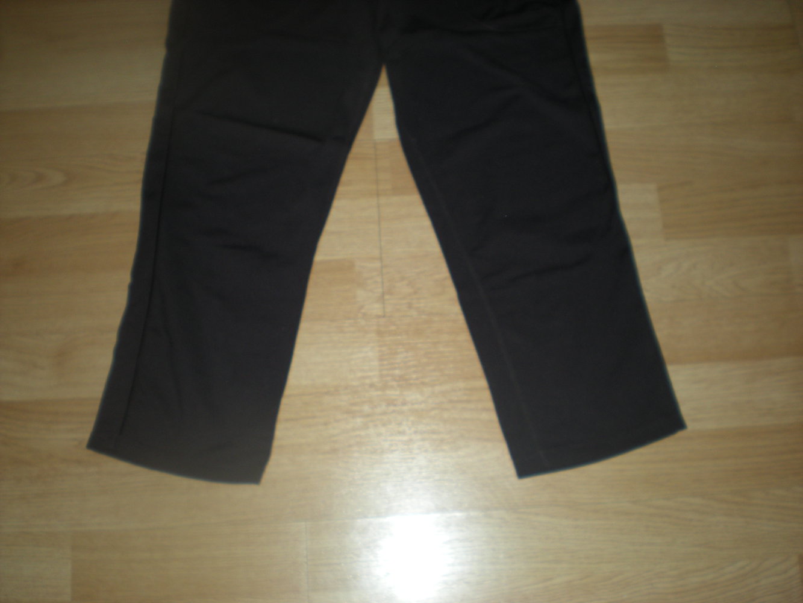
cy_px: 302
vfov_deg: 37.7
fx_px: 882
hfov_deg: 49.0
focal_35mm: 38
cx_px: 402
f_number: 3.1
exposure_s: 1/60
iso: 64
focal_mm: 6.3
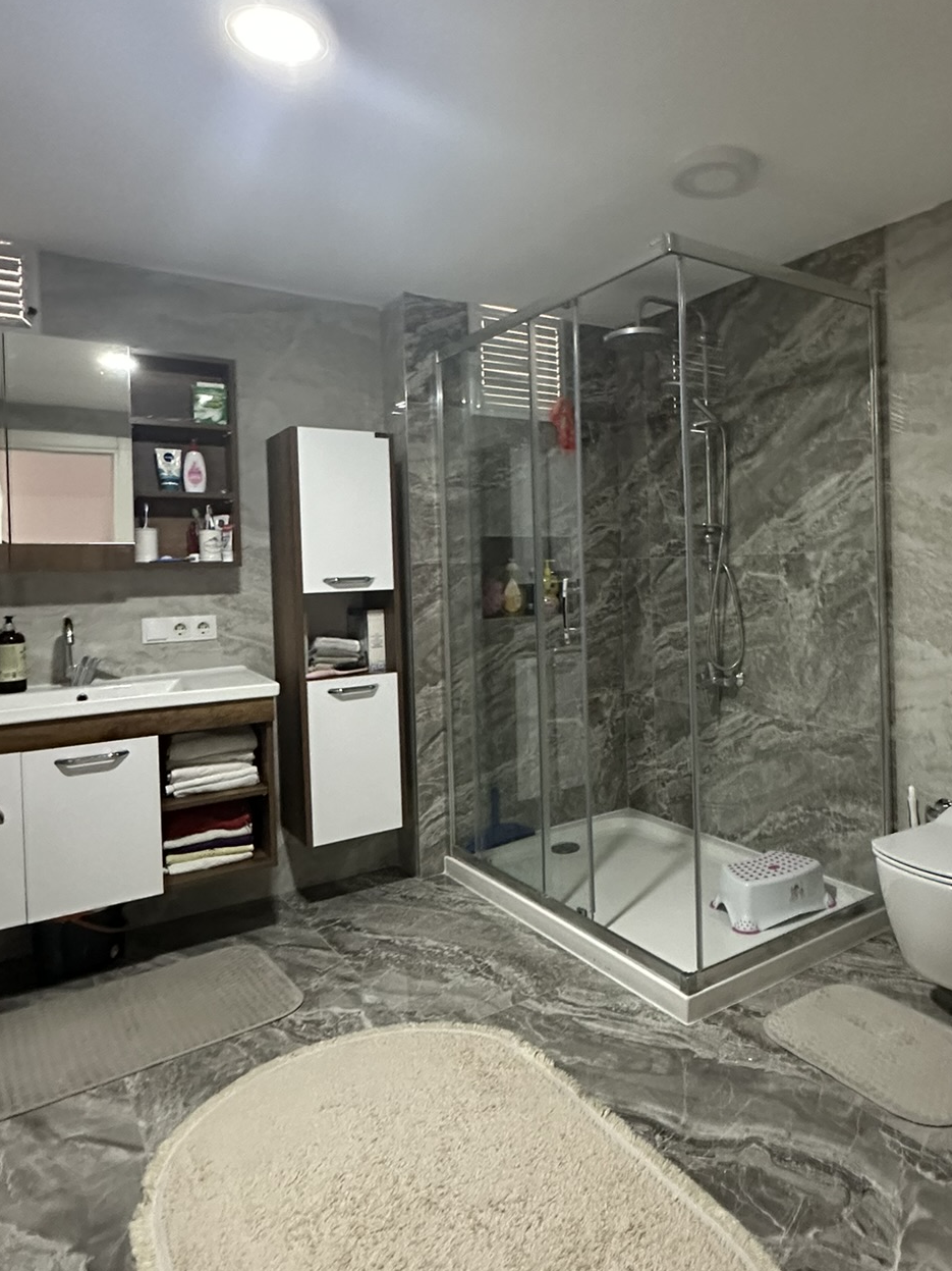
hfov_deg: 57.7
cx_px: 629
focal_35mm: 23
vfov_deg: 73.7
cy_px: 575
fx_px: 844
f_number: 2.2
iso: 1000
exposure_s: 1/60
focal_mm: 2.22
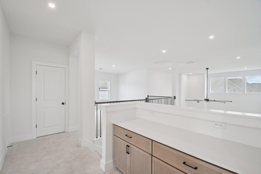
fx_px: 109
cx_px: 130
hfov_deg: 100.4
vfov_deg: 77.3
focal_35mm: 15
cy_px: 87
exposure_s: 1/25
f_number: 8
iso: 400
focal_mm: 10
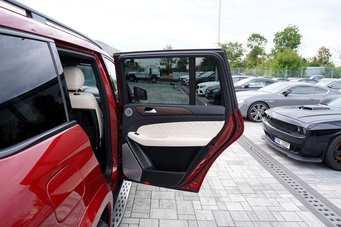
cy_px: 114
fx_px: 227
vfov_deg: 53.1
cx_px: 170
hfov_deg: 73.7
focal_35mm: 24
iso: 100
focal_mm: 24
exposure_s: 1/125
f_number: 5.6
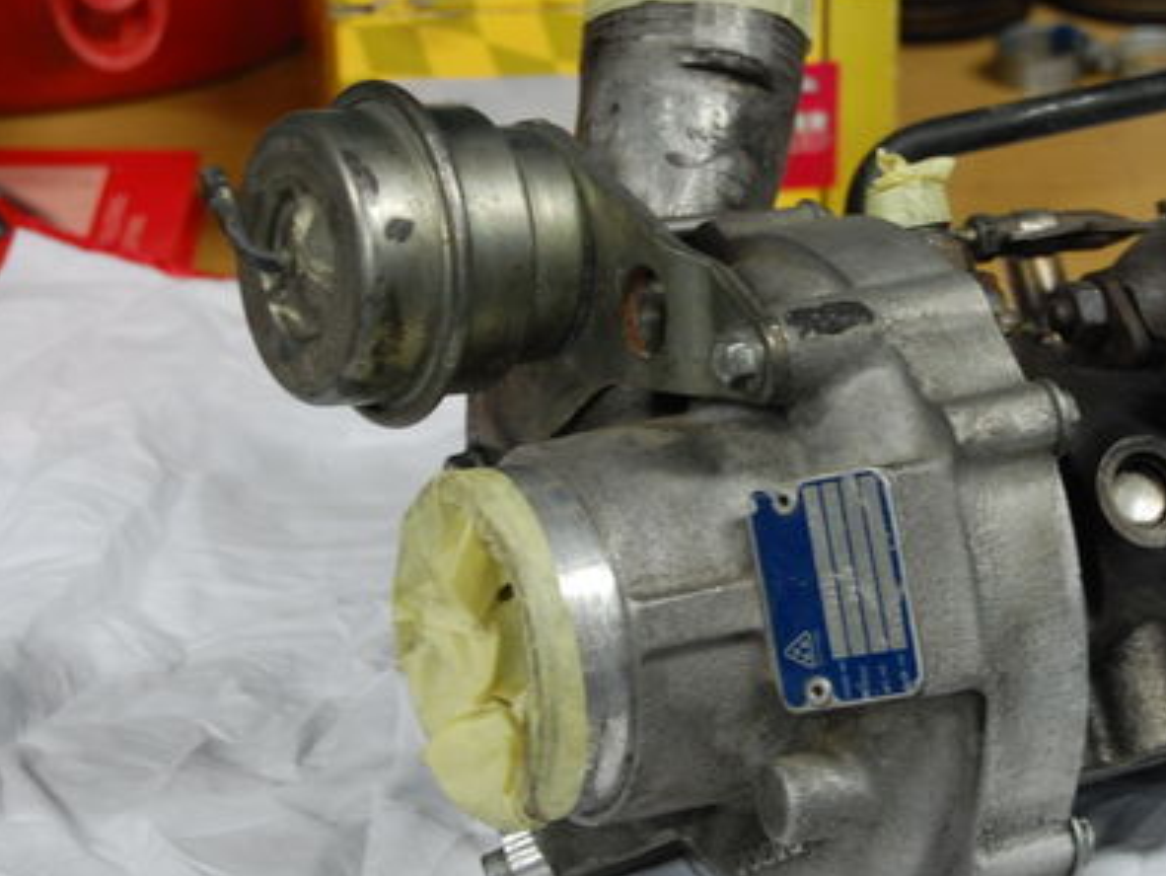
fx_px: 4340
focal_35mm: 129
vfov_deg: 11.5
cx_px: 929
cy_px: 426
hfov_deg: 15.2
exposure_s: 1/20
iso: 800
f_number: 5.6
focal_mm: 55
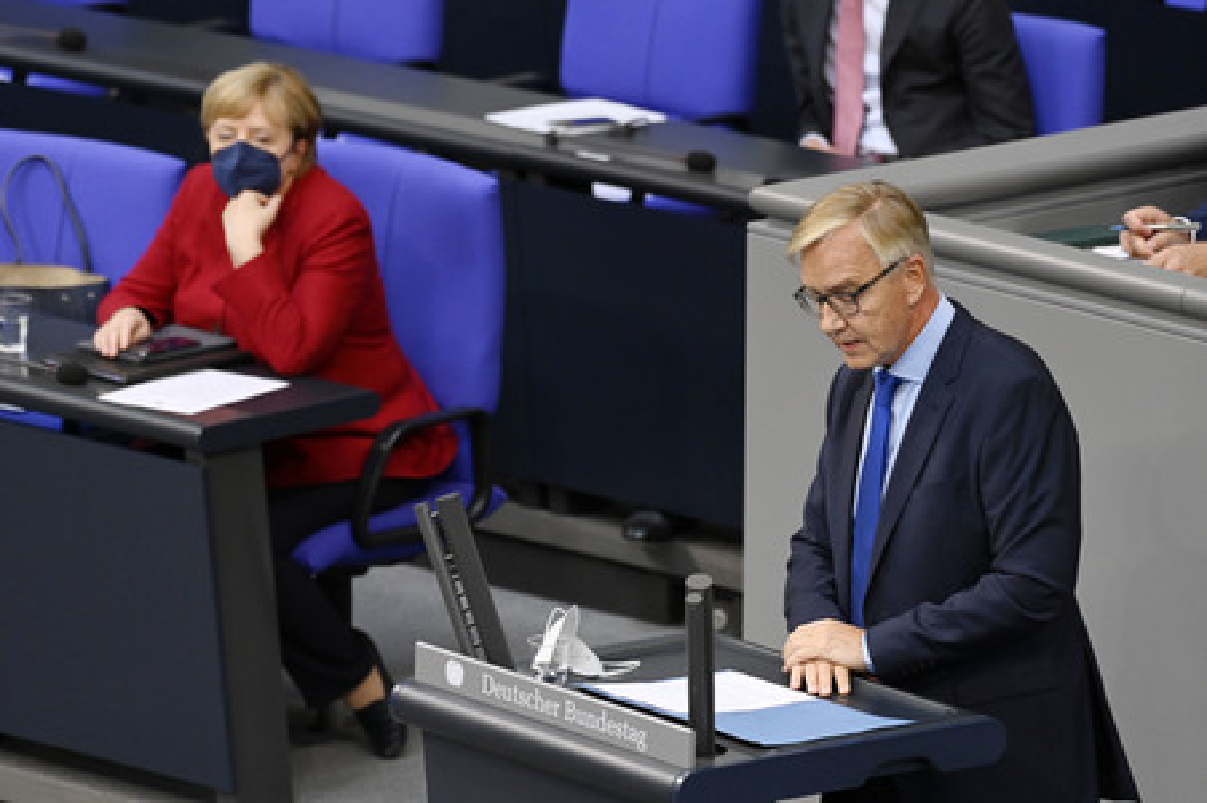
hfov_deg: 7.6
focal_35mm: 270
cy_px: 402
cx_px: 604
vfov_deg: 5.1
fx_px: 9046
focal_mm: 270
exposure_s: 1/320
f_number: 5.6
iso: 5000
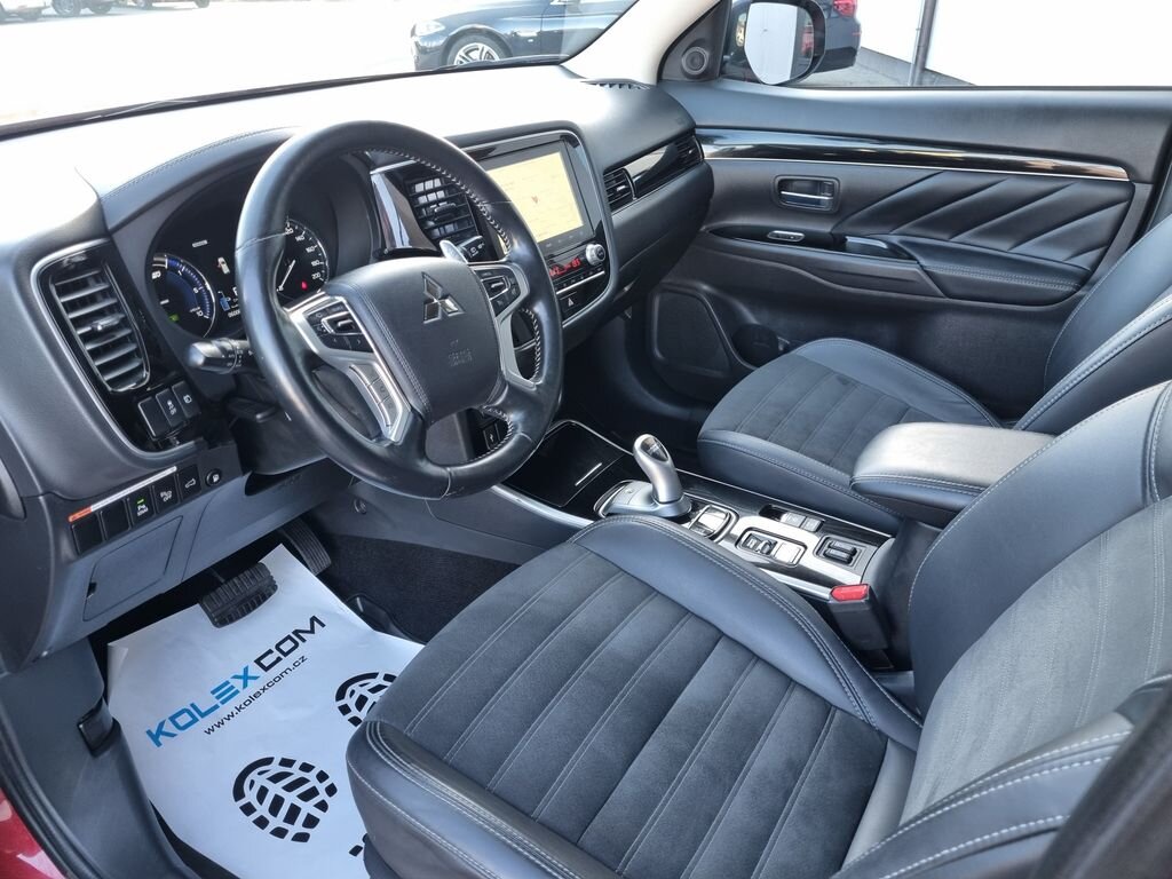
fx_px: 880
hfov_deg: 67.3
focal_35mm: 26
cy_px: 440
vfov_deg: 53.1
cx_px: 586
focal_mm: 5.4
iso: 160
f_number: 1.8
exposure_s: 1/100
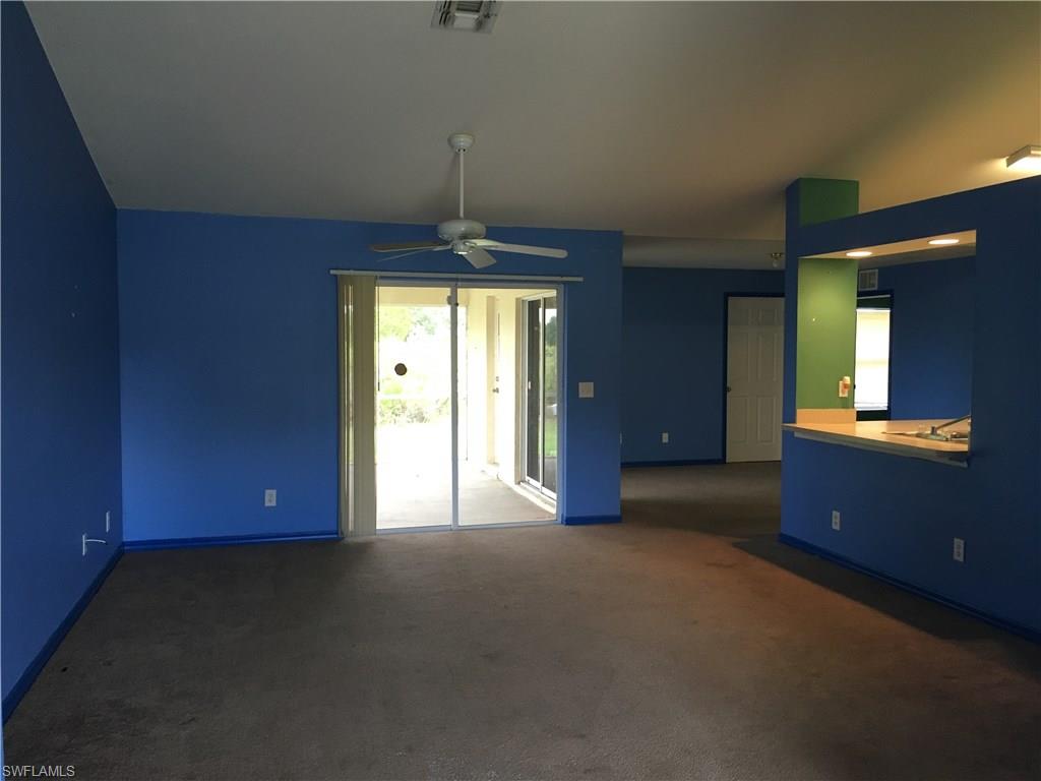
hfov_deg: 61.7
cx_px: 520
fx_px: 872
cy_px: 390
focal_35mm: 29
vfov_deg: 48.2
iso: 100
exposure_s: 1/30
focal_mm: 4.15
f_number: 2.2
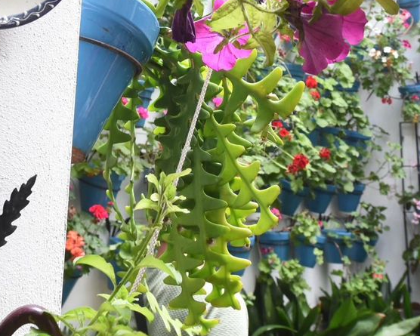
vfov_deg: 27.2
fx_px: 671
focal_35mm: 54
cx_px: 218
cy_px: 42
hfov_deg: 34.7
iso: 1600
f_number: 5.6
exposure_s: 1/200
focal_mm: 20
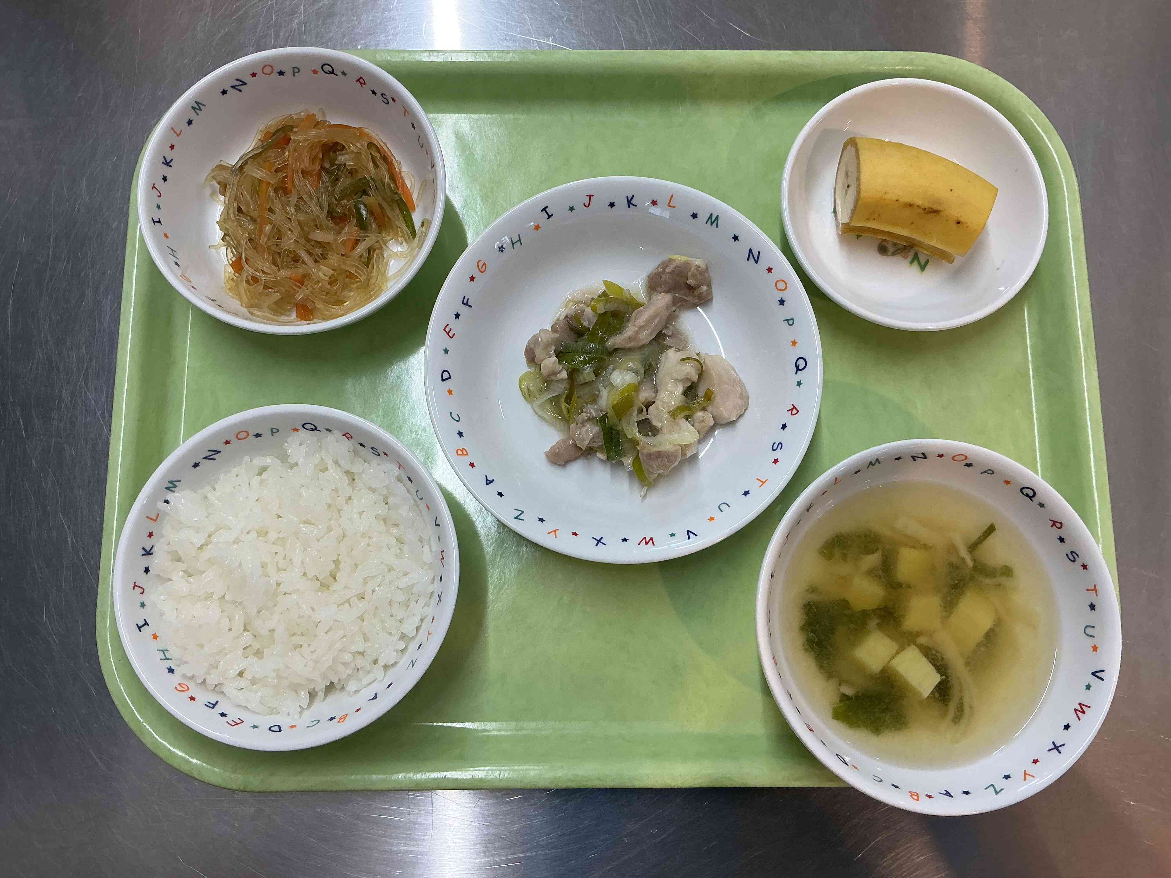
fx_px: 981
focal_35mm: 29
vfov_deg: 48.2
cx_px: 586
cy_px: 439
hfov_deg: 61.7
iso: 50
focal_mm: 3
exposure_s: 1/120
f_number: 1.8
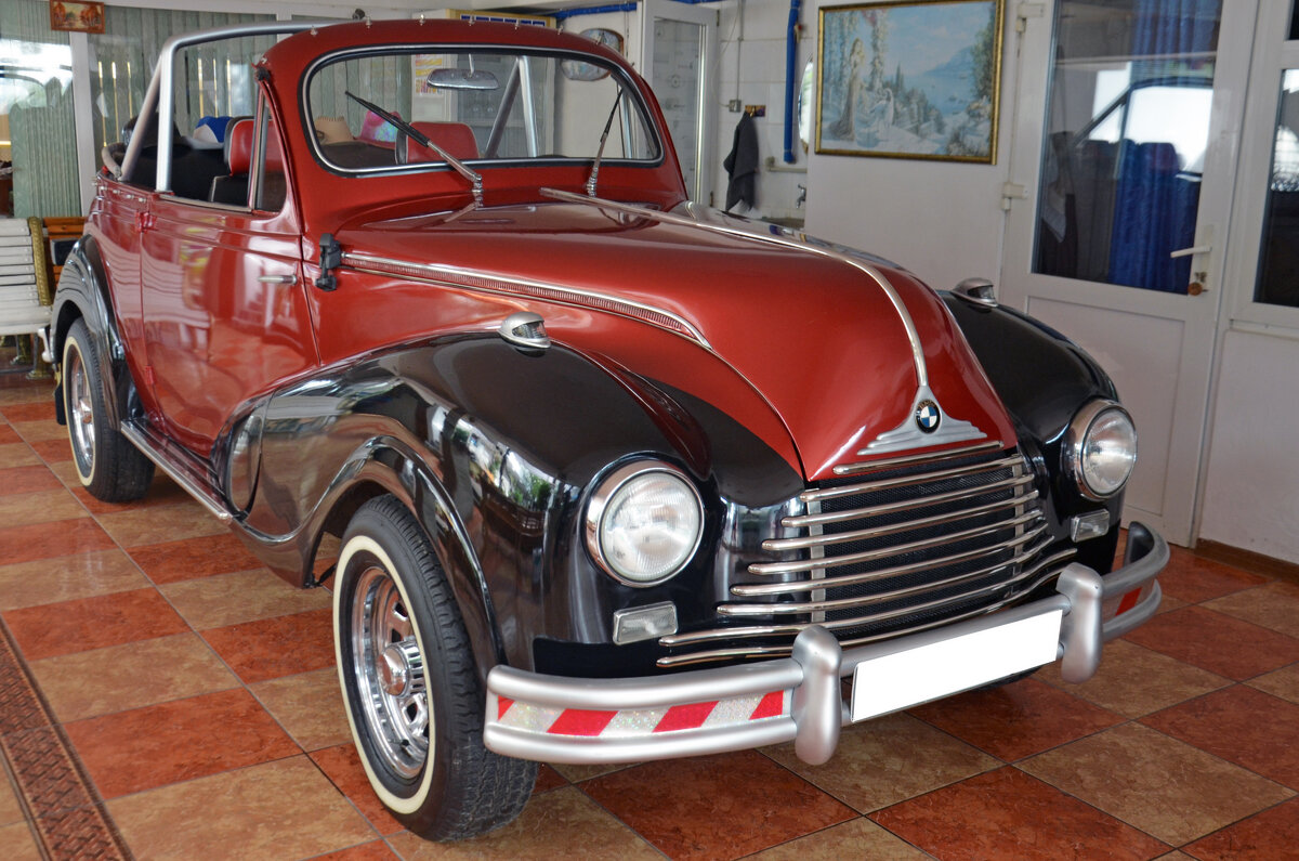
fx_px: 1188
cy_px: 430
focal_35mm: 33
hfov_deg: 57.3
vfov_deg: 39.8
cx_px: 650
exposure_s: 1/60
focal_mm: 22
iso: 450
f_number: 4
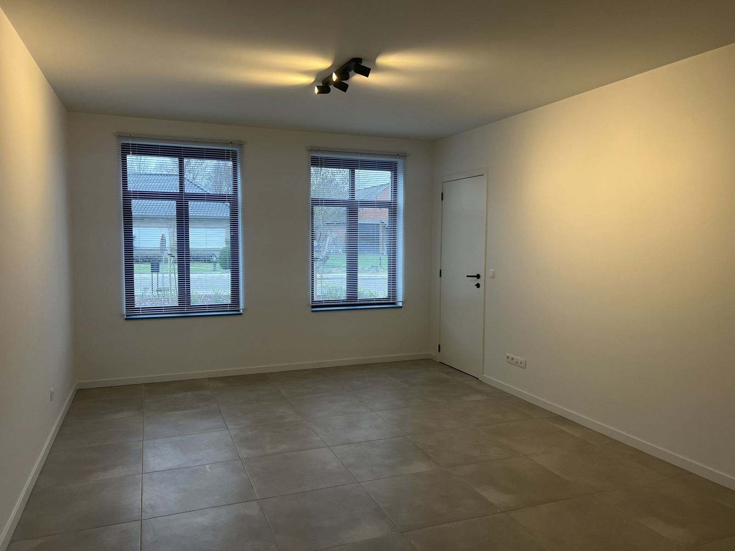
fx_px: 552
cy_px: 276
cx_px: 368
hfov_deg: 67.3
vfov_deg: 53.1
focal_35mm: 26
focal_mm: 5.7
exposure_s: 1/100
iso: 80
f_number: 1.5
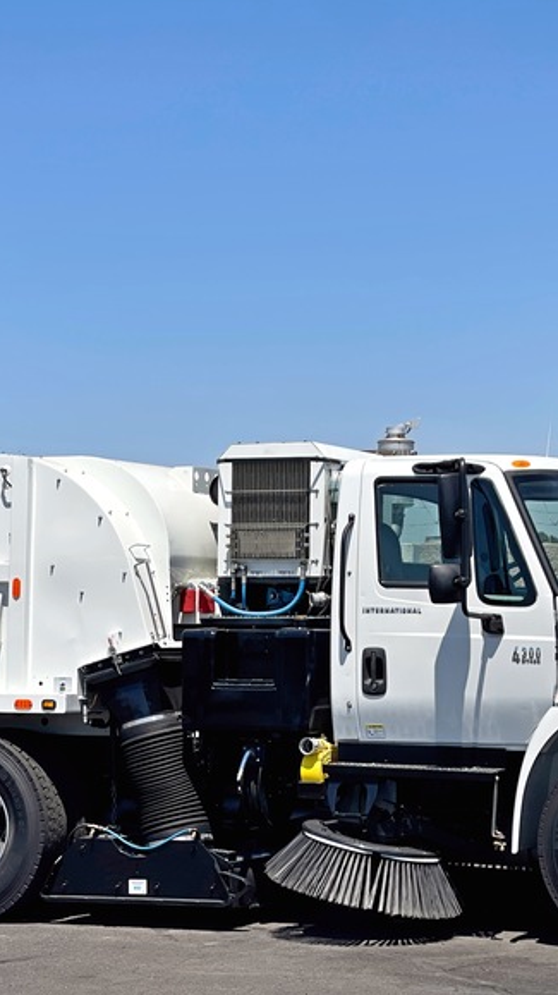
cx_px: 324
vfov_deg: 22.7
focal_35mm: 94
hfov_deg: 12.9
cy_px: 494
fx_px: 2477
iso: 32
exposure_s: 1/2801
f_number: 2.2
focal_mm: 7.5
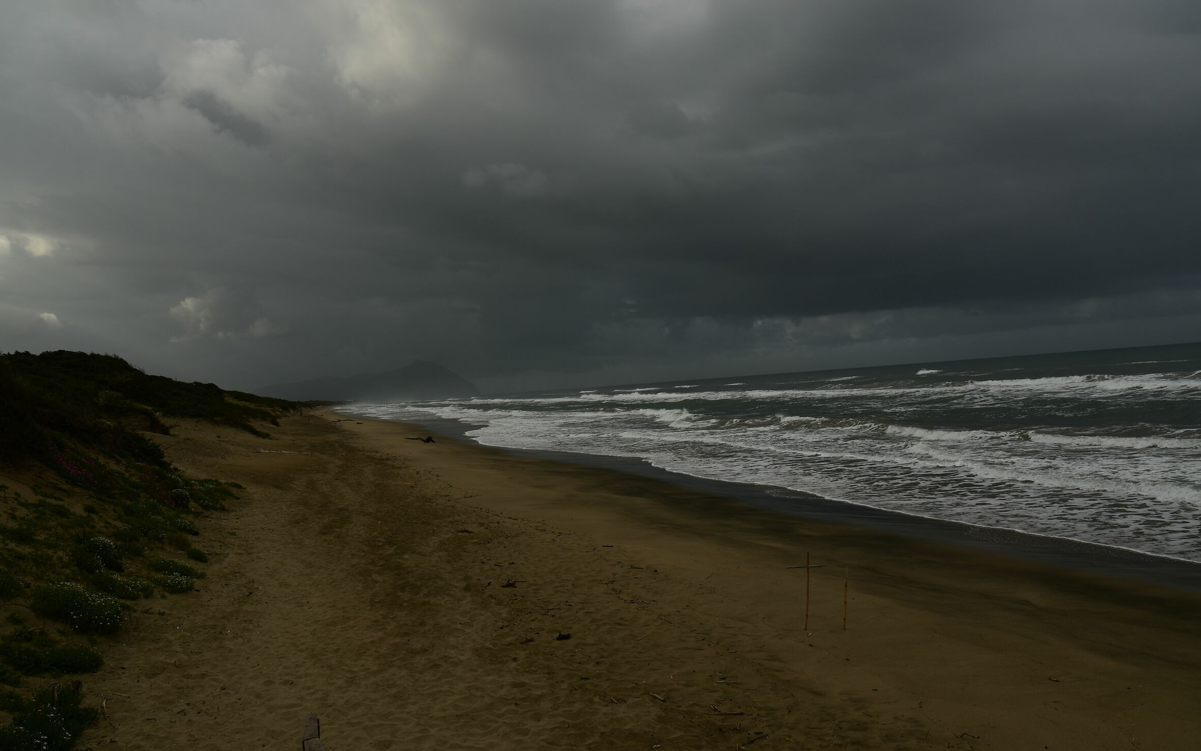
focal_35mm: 25
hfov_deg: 72.5
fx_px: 818
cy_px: 351
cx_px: 604
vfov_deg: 49.2
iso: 100
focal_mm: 24
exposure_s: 1/320
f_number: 8
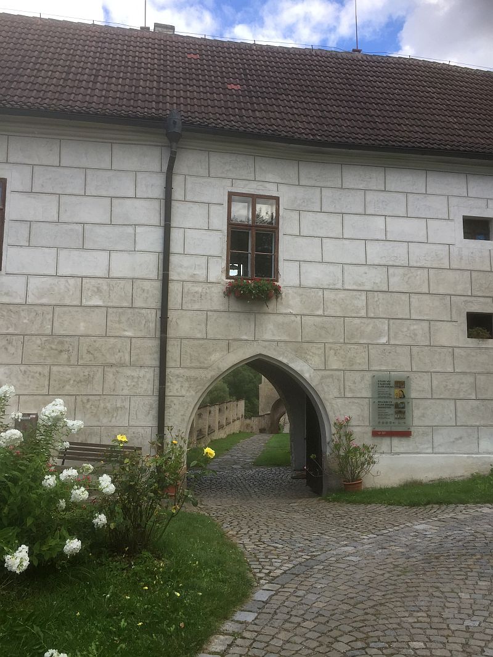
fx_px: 551
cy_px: 328
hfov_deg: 48.2
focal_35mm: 29
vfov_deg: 61.7
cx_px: 246
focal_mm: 4.15
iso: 32
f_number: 2.2
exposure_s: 1/608
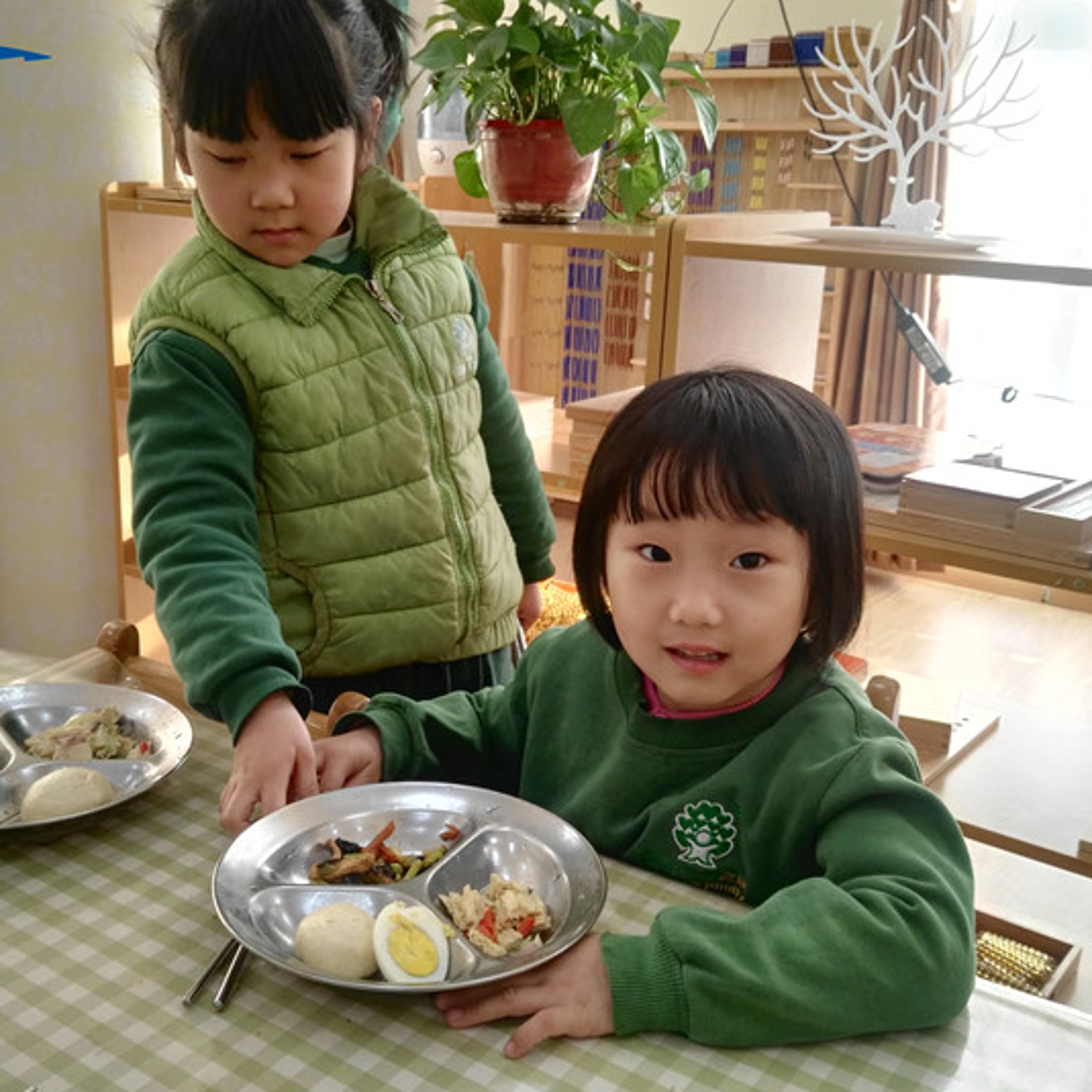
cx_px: 469
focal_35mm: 37
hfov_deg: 44.8
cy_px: 500
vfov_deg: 44.9
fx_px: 1321
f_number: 2
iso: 73
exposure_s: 1/40
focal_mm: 2.96
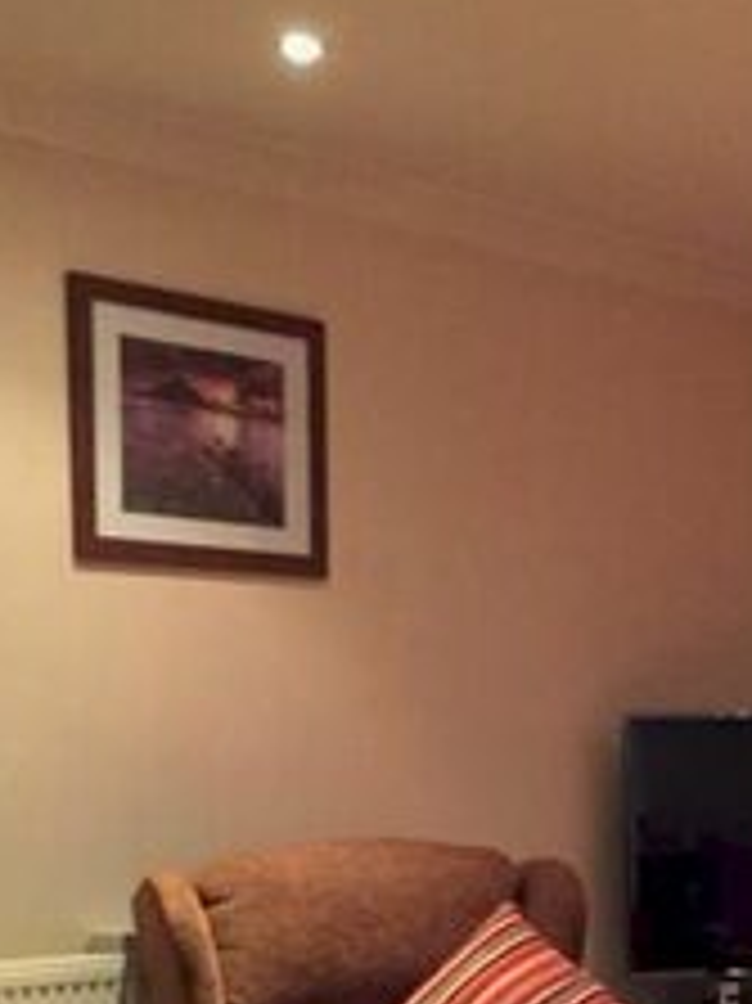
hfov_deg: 15.3
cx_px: 1018
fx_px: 2638
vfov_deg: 21.0
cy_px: 943
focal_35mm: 91
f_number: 2.2
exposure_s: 1/17
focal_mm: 4.15
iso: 400
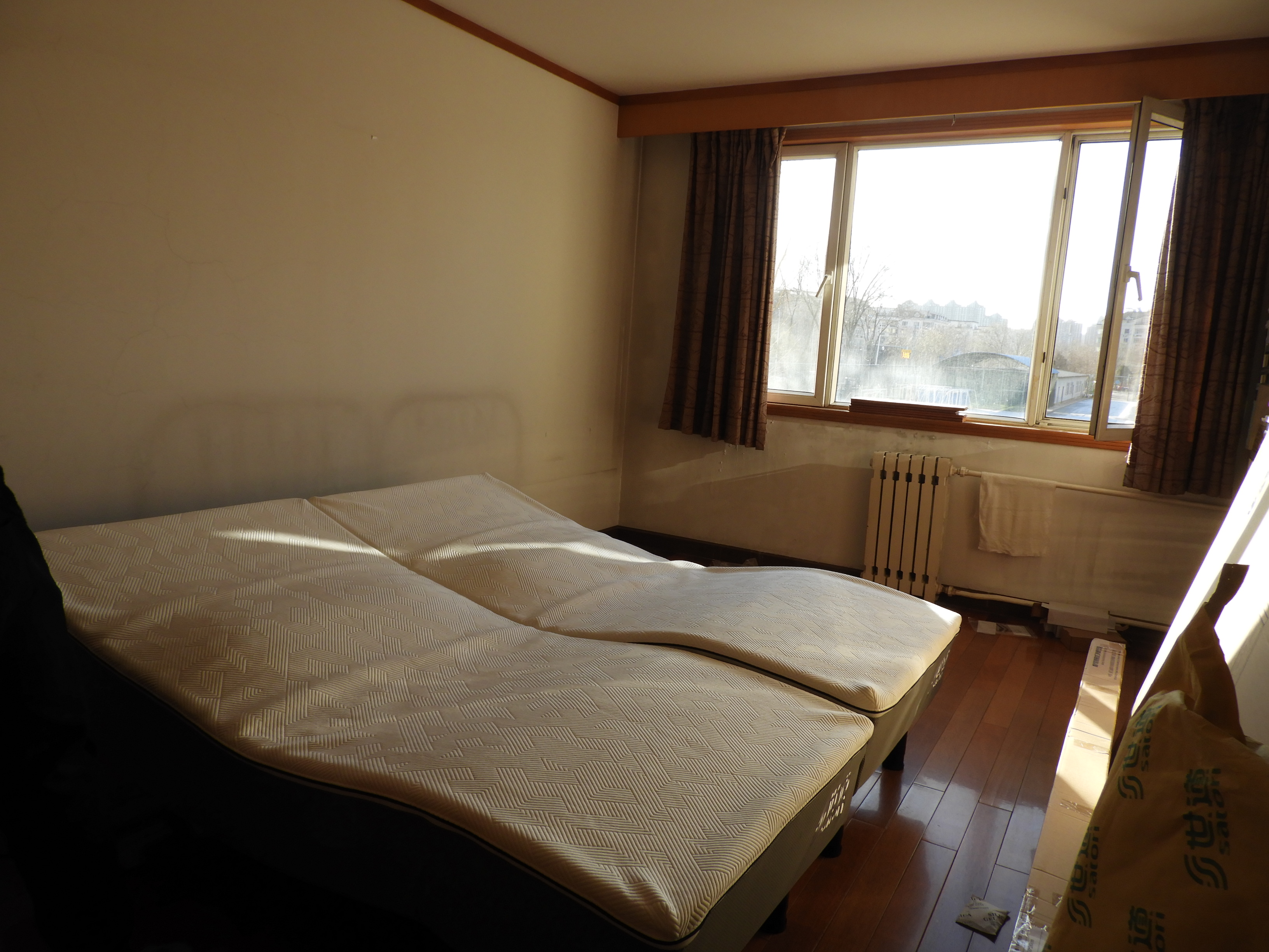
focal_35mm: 24
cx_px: 634
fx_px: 880
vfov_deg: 56.8
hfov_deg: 71.6
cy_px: 476
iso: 100
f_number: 3.3
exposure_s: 1/200
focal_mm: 4.3
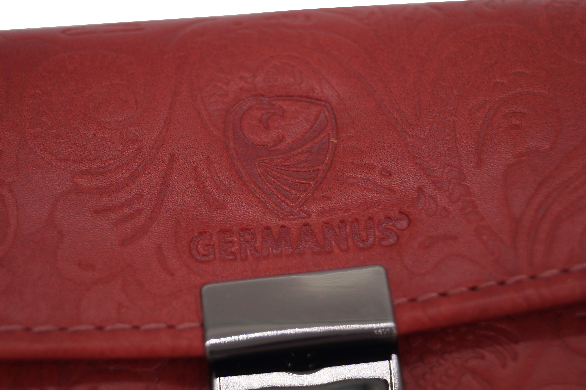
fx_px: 1333
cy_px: 195
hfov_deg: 24.8
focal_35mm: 82
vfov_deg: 16.6
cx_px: 293
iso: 100
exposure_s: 1/125
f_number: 5.6
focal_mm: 55
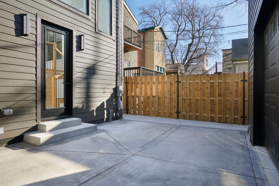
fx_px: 170
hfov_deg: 78.6
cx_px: 140
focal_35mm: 22
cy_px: 93
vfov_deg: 57.2
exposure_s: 1/20
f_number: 14
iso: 200
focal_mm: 22
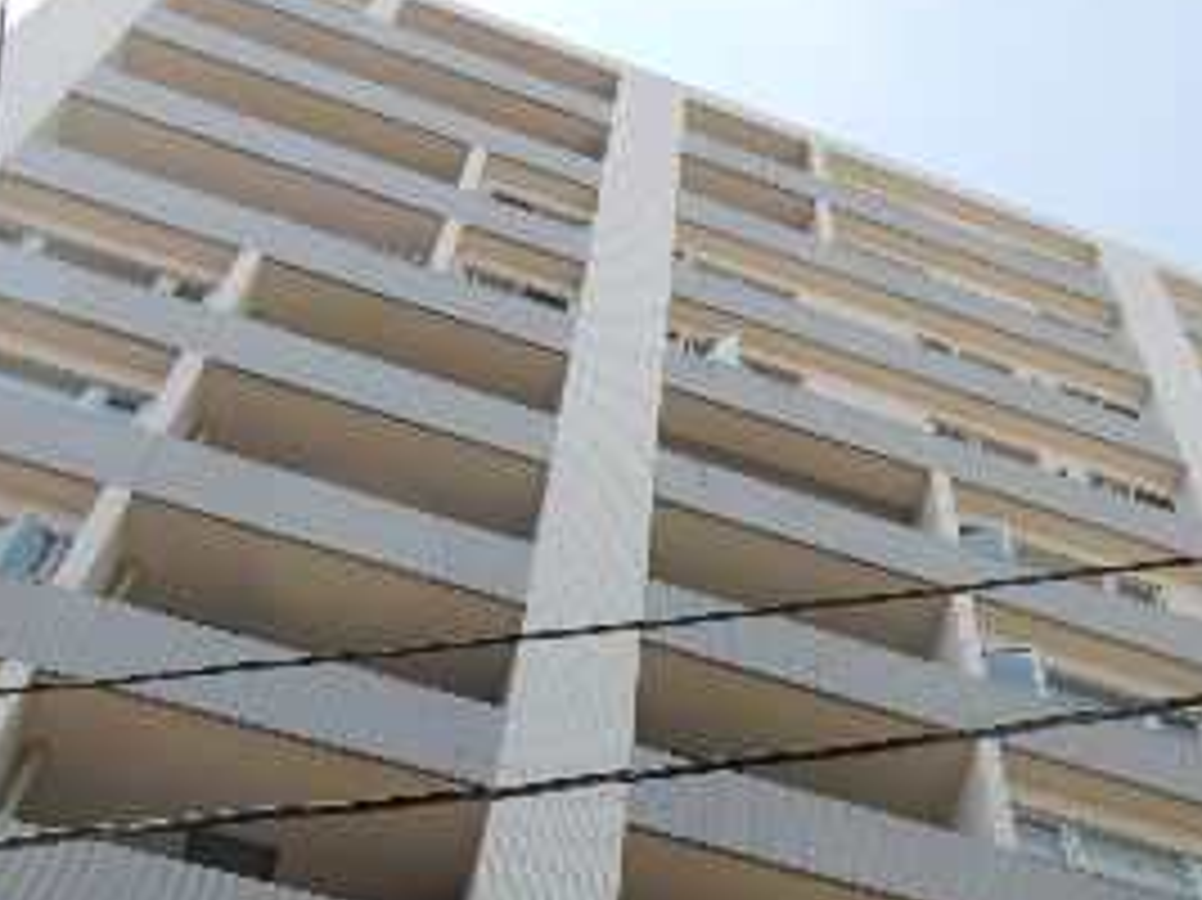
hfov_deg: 31.4
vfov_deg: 23.2
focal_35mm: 60
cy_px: 945
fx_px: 2082
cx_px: 959
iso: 125
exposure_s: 1/500
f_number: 3.7
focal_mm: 4.5
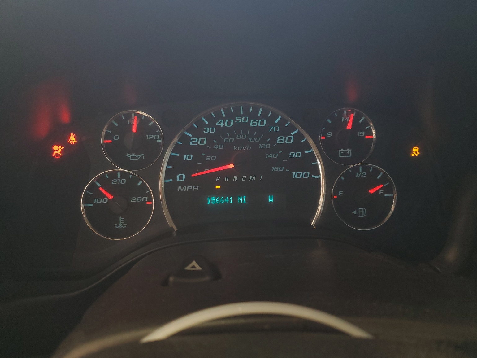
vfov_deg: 51.4
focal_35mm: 27
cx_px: 238
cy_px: 184
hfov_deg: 65.3
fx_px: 372
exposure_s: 1/60.2
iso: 132
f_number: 1.5
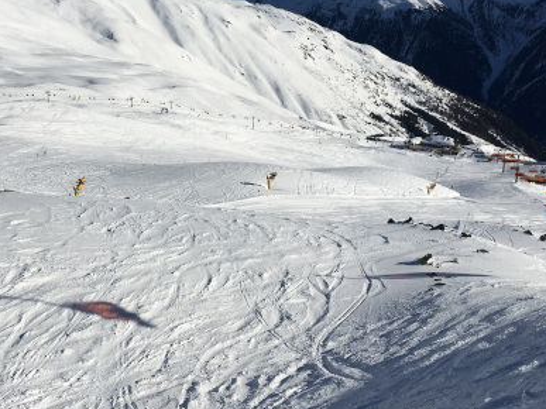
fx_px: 788
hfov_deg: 37.7
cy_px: 145
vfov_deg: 28.9
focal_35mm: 50
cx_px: 173
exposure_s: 1/6410
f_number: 2.2
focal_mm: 4.15
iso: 25
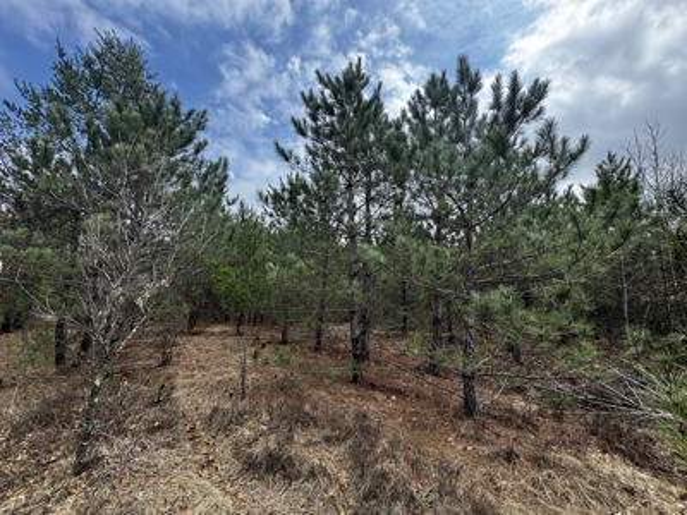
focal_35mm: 14
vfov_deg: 85.7
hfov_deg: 102.1
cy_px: 258
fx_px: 278
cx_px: 344
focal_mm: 2.22
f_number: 2.2
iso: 40
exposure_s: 1/492
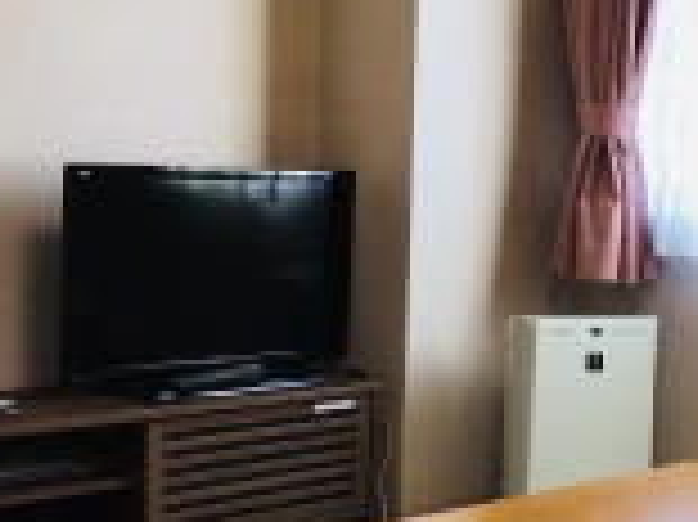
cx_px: 612
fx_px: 1612
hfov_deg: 23.8
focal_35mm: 80
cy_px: 342
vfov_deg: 18.4
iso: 32
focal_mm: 3.3
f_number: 2.4
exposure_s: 1/60
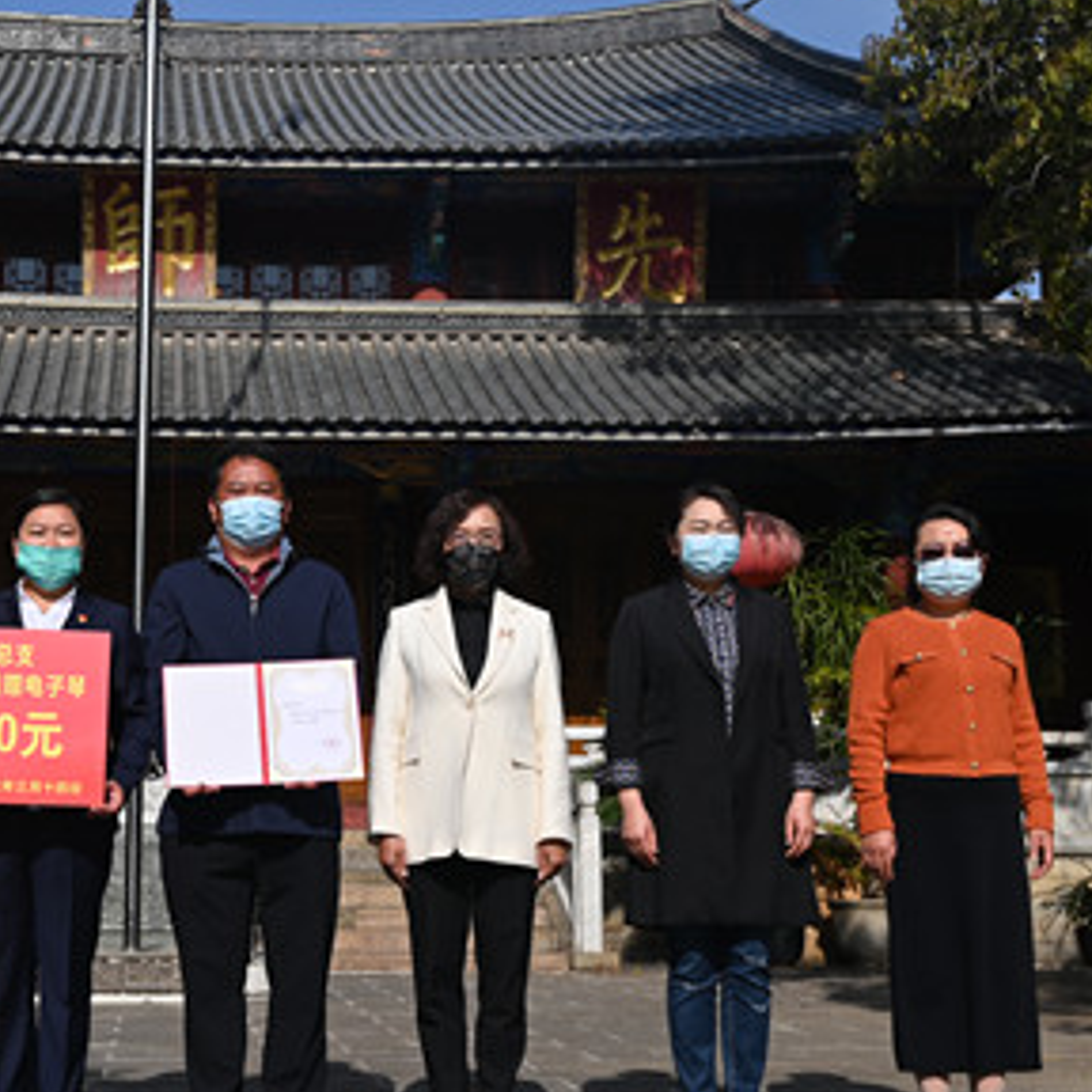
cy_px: 605
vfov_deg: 32.2
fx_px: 1892
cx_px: 269
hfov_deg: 31.6
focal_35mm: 53
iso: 100
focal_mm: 30
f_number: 5.6
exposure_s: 1/250
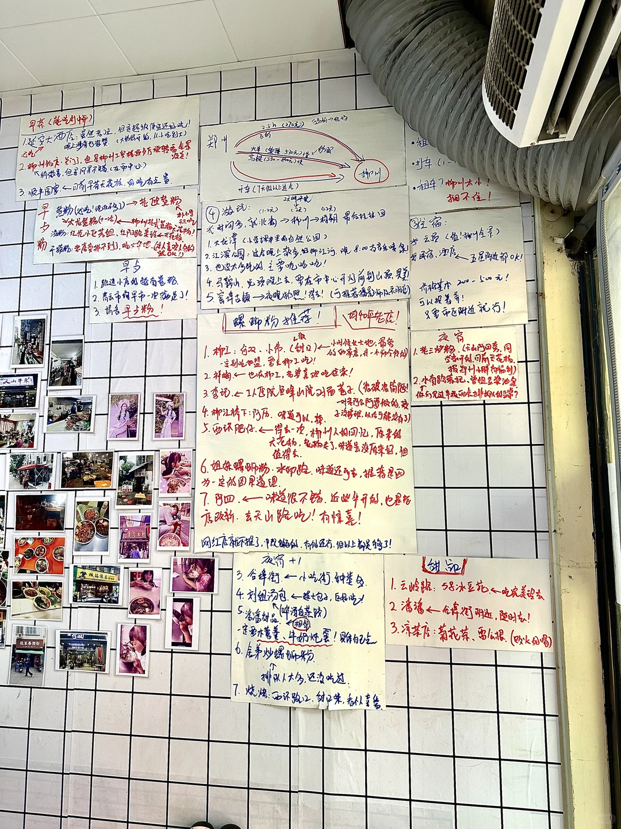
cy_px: 414
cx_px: 310
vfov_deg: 71.6
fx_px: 574
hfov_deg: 56.8
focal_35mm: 24
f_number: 1.78
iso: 125
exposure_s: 1/121
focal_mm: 6.86
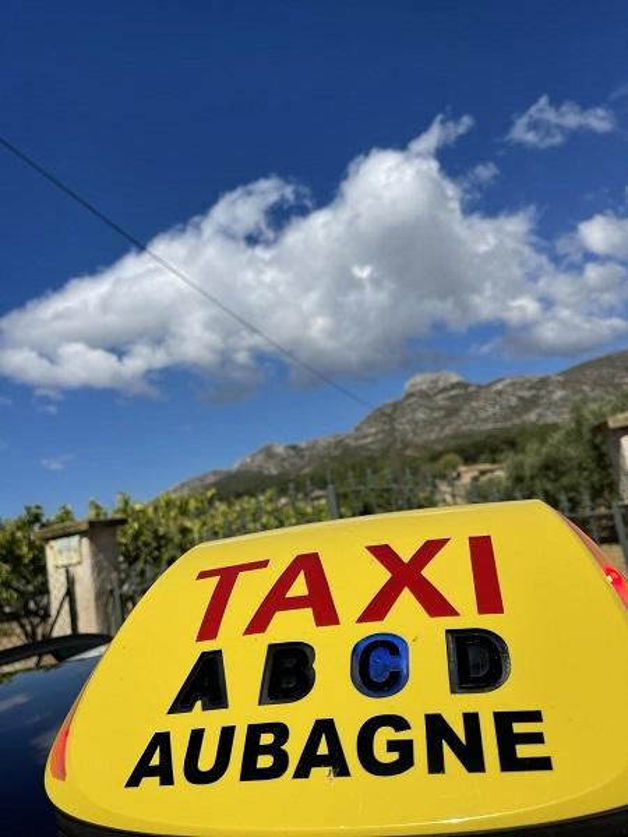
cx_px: 314
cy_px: 418
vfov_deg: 67.3
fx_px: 629
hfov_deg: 53.1
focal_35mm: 26
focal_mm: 5.1
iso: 32
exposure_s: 1/8547
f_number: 1.6
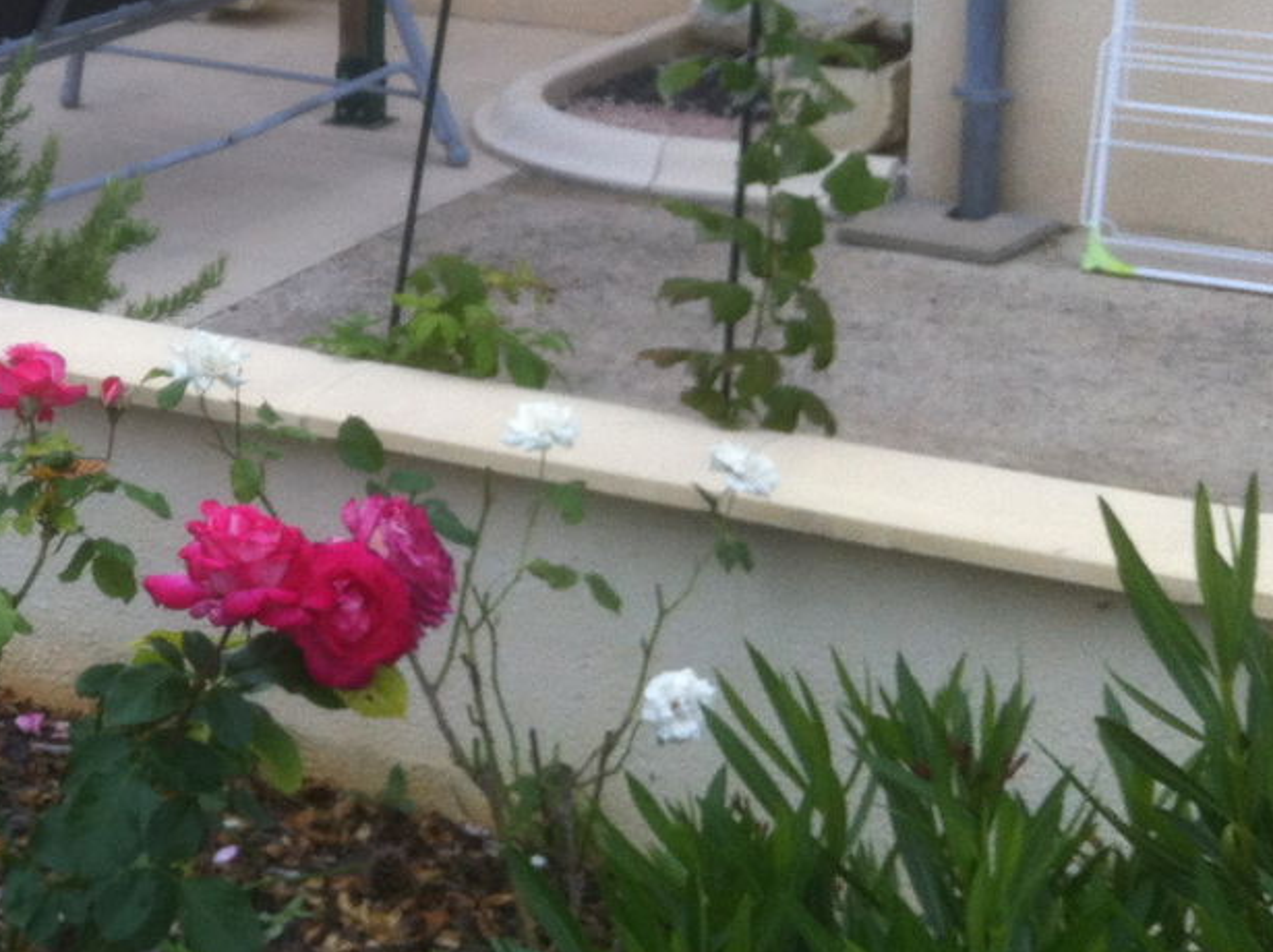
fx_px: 3343
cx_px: -279
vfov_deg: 15.9
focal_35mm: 91
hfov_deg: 20.1
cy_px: 40
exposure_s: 1/169
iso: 80
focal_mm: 3.85
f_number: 2.8
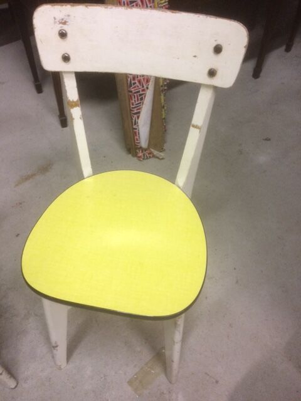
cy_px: 200
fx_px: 336
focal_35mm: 29
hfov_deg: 48.2
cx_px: 150
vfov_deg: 61.7
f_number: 2.2
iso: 250
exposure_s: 1/33
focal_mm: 4.15
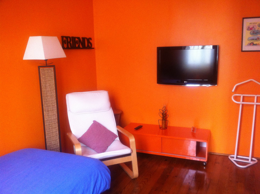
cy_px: 97
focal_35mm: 35
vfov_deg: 40.6
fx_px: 262
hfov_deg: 52.7
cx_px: 130
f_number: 2.8
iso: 200
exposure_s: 1/15
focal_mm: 3.85
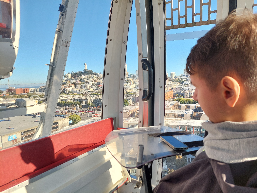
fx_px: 186
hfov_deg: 69.4
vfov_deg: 54.9
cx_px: 128
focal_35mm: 25
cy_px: 96
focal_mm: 5.23
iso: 40
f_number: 1.8
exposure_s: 1/340
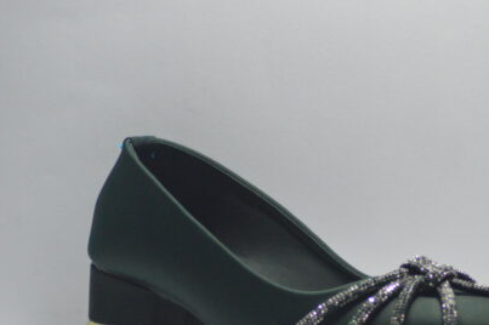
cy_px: 224
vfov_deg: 2.8
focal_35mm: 491
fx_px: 6664
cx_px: 274
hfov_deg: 4.2
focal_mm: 220
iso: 2500
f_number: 4.8
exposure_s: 1/500
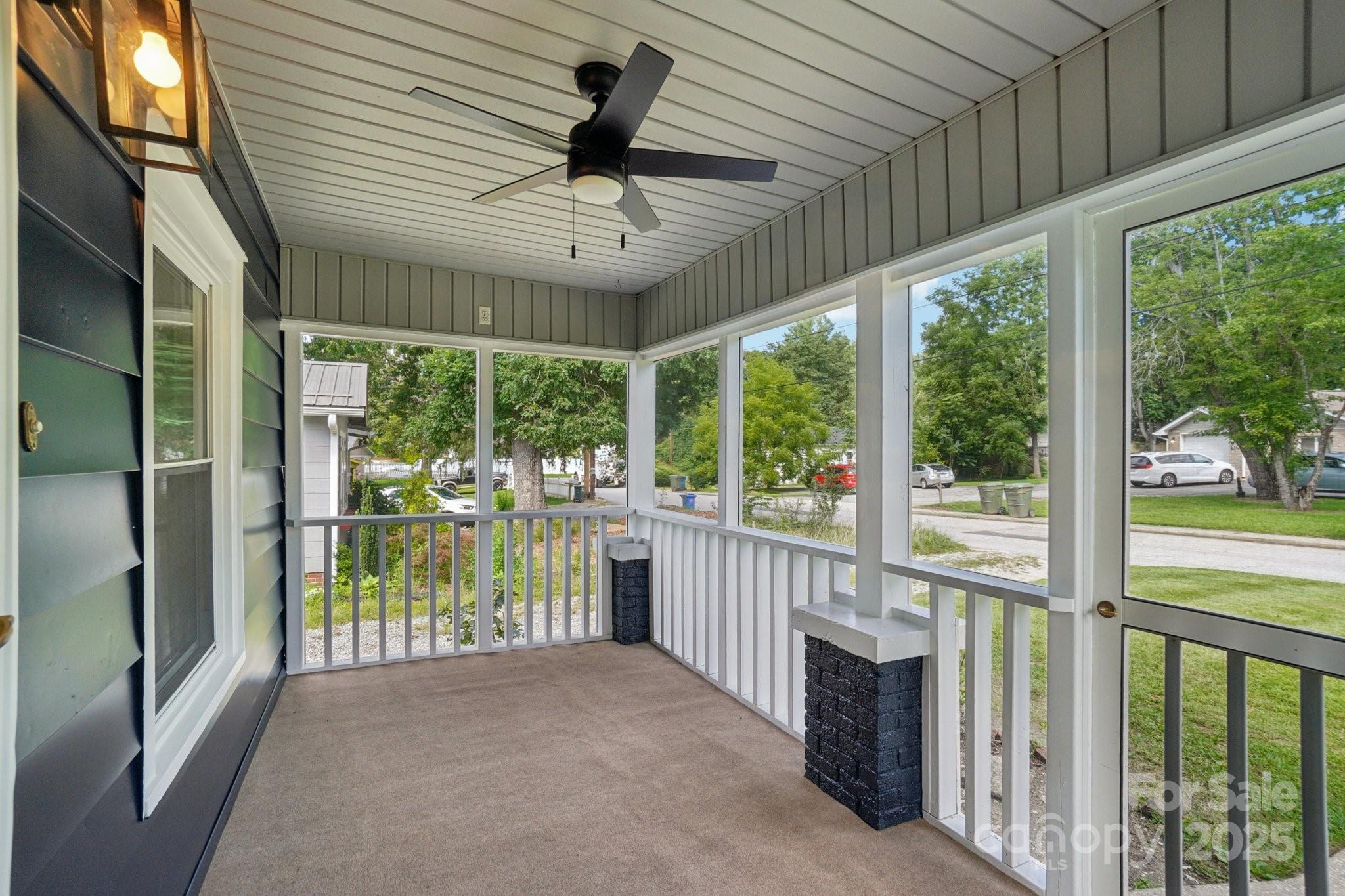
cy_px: 448
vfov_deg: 77.3
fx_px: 560
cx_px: 672
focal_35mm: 15
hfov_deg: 100.4
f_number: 8
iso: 160
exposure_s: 1/30
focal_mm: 10
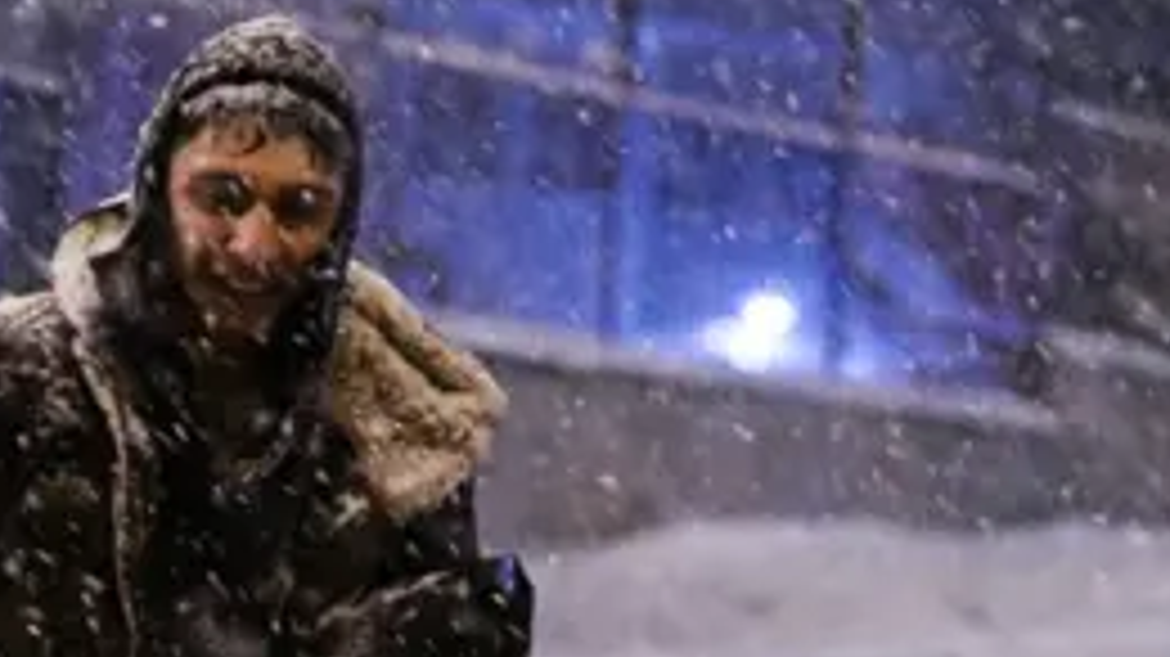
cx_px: -387
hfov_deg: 8.4
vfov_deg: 4.8
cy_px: 986
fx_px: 7815
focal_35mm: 252
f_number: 2.8
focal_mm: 71
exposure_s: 1/160
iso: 4000
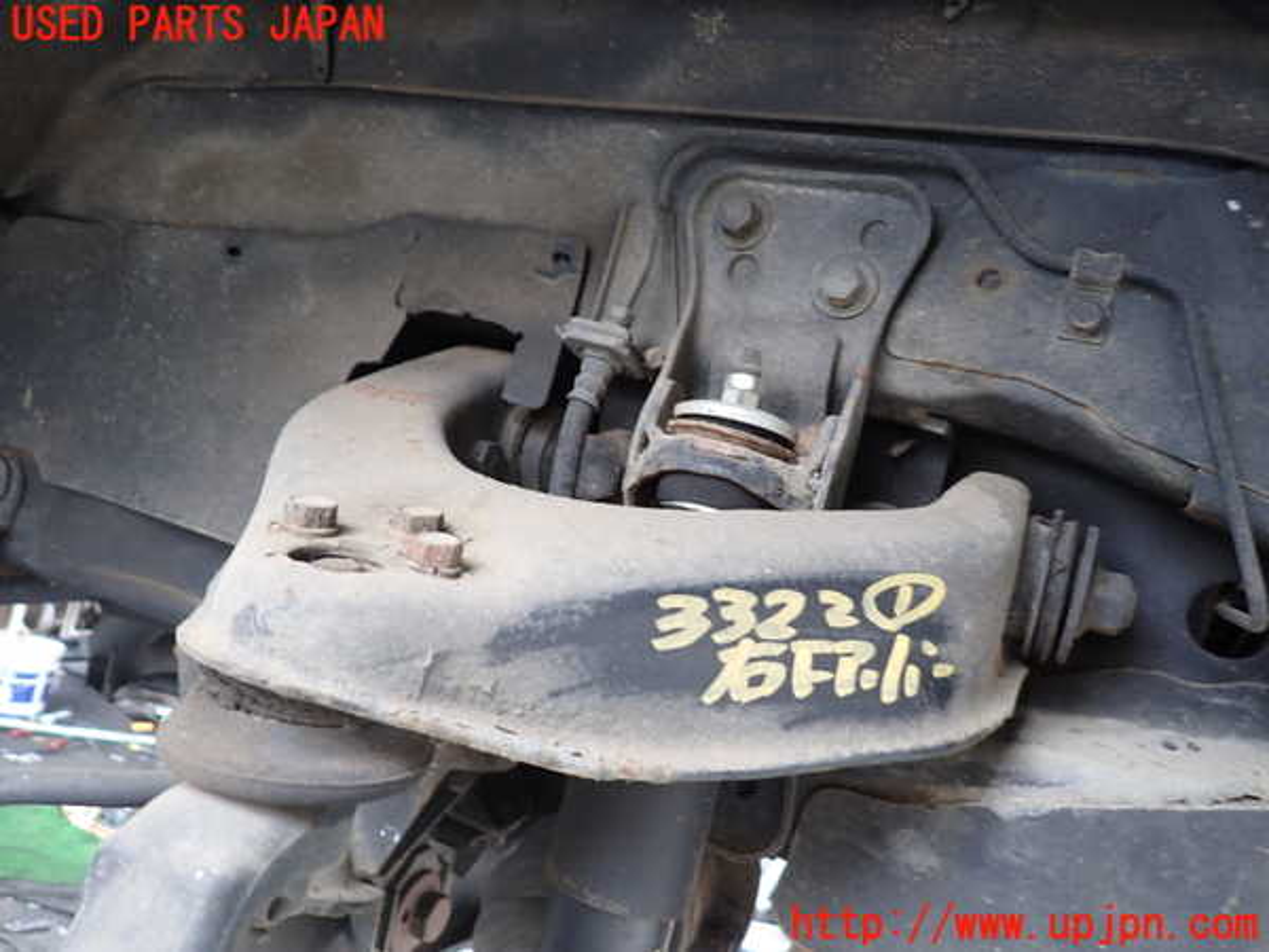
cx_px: 634
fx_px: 916
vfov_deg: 54.9
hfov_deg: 69.4
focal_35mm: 25
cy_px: 476
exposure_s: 1/50
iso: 200
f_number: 2
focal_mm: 4.5
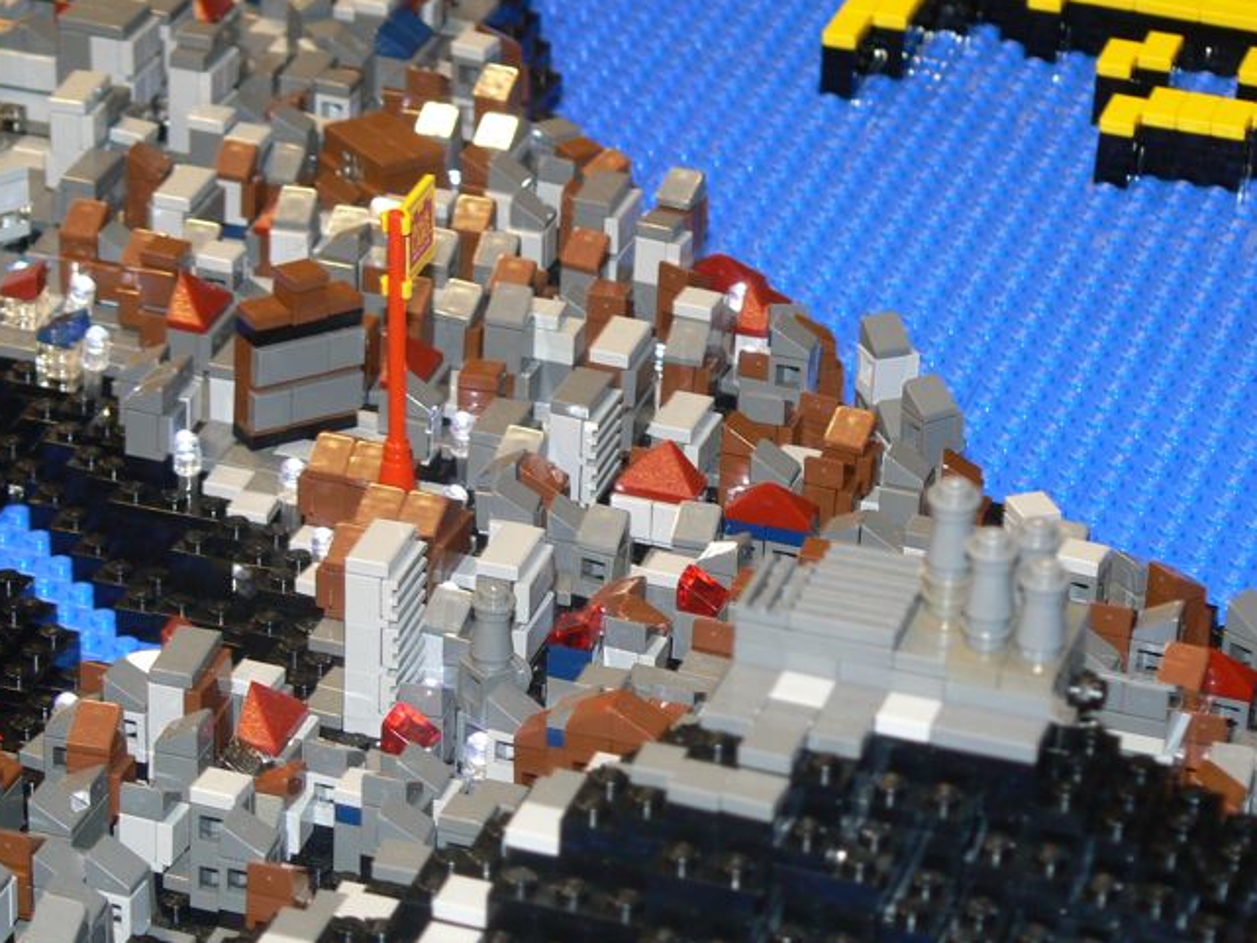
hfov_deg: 14.5
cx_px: 506
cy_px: 551
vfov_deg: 10.9
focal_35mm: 136
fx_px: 4939
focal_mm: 18.2
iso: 100
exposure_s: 1/30
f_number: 3.2
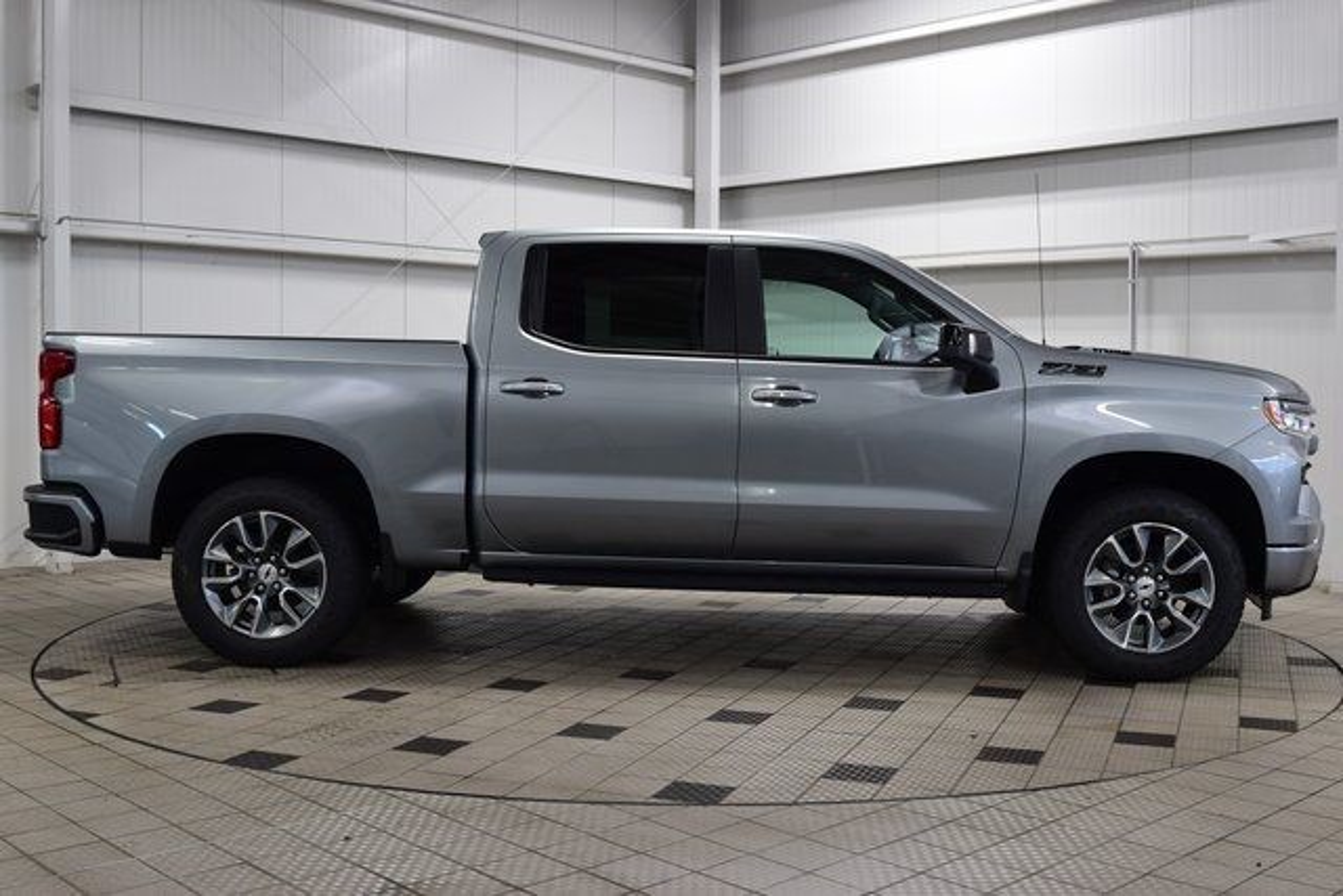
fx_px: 1511
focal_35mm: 40
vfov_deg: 33.0
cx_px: 672
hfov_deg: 47.9
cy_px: 448
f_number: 6.3
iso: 400
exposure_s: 1/20
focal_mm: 27
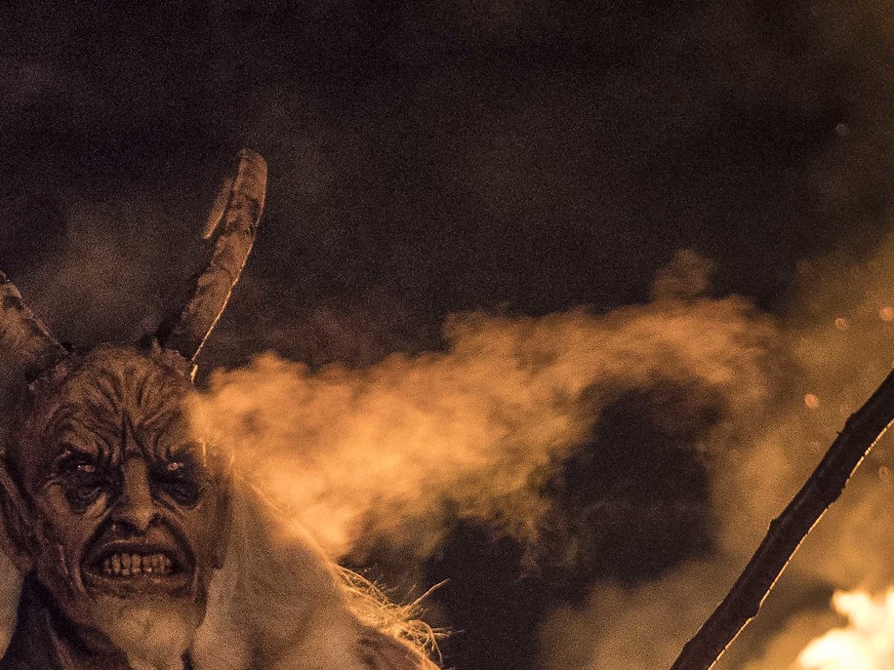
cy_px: 697
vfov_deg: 11.2
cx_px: 89
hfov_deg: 14.9
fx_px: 3383
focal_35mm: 131
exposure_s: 1/125
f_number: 2
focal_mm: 25
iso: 1600
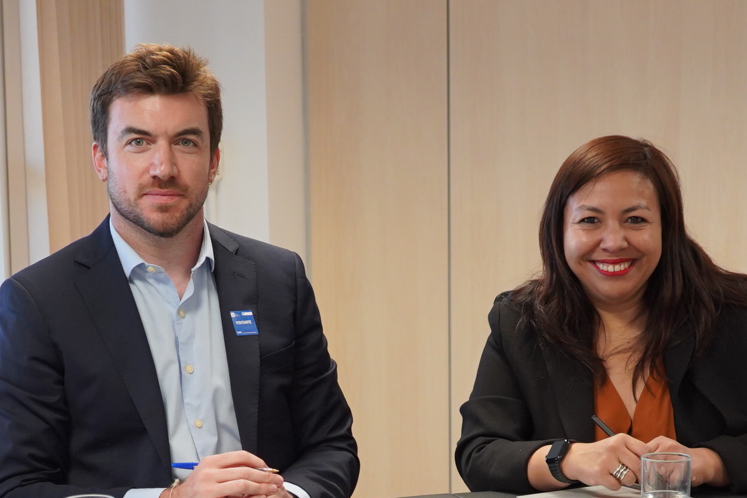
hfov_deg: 18.6
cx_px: 352
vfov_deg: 12.3
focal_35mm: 110
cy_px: 536
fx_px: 2283
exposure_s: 1/160
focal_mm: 35
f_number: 4
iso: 1000
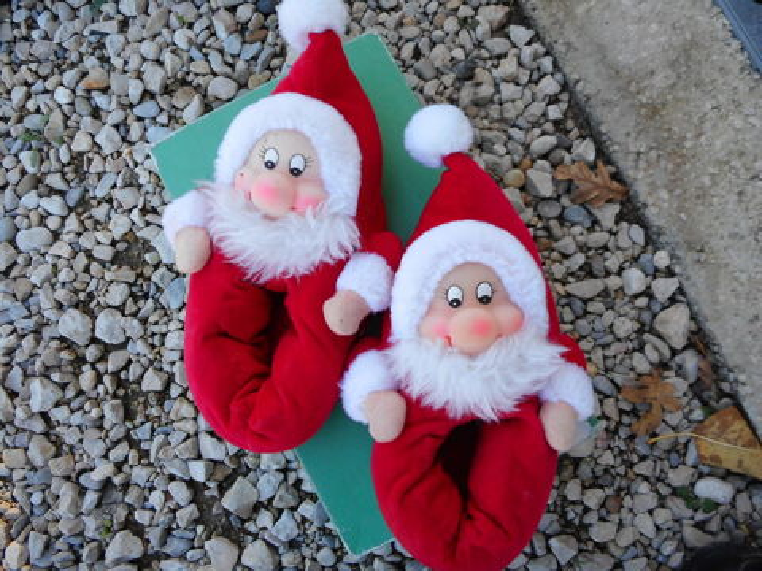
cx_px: 381
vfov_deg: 48.2
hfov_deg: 61.7
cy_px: 286
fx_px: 638
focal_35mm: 29
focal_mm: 5.2
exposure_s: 1/60
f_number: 4
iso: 80
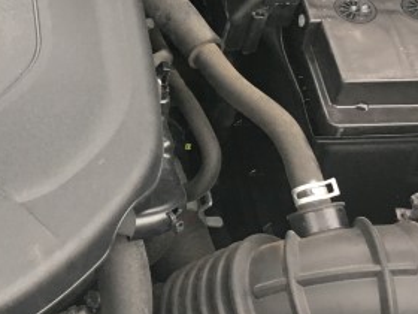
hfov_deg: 17.6
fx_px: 1280
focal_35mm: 106
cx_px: -91
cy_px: 69
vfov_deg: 13.9
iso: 40
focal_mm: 4.15
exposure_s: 1/30
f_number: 2.2
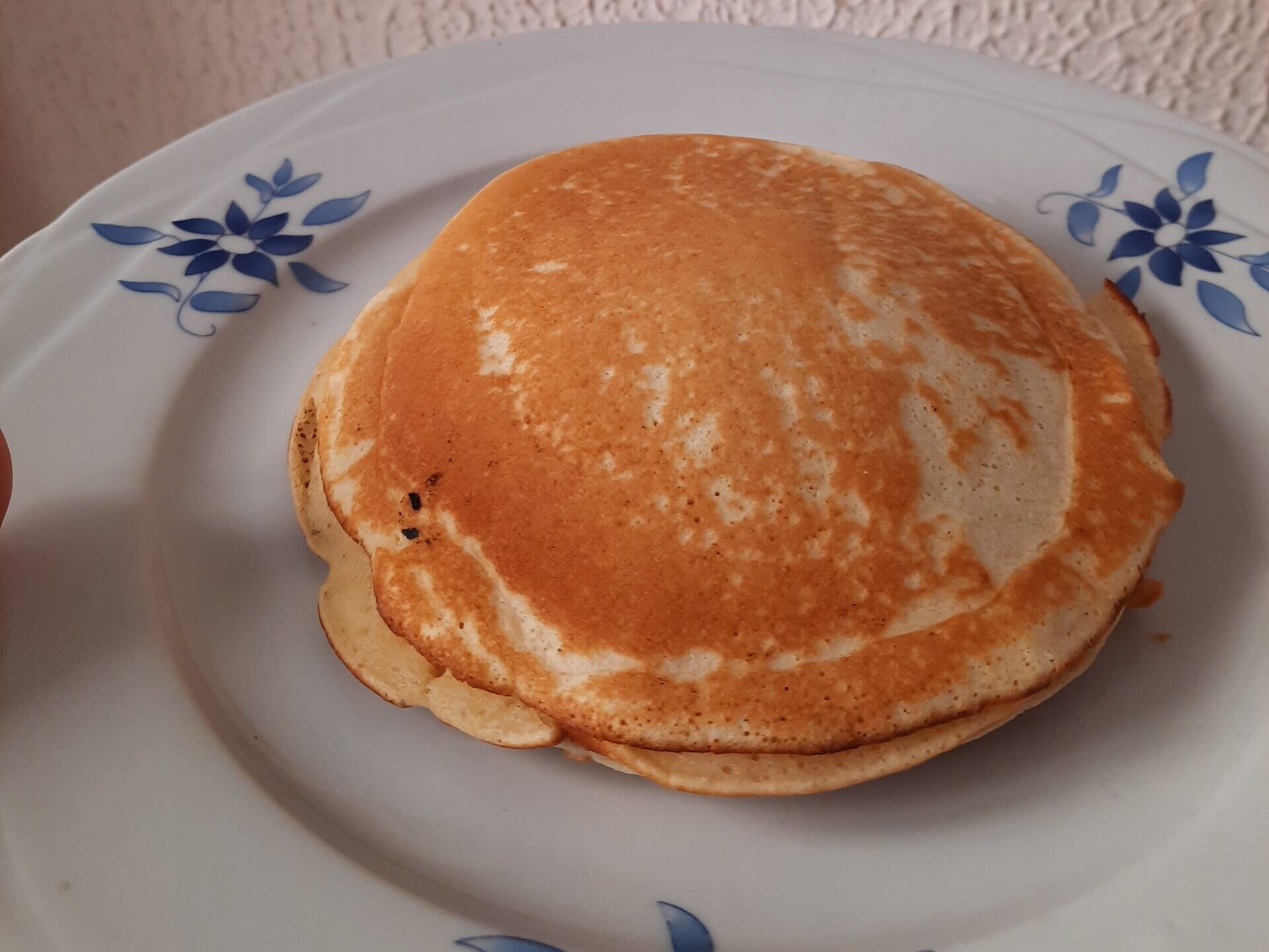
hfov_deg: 69.4
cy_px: 476
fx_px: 916
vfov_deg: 54.9
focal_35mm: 25
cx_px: 634
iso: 80
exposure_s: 1/50
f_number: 2
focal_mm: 4.6
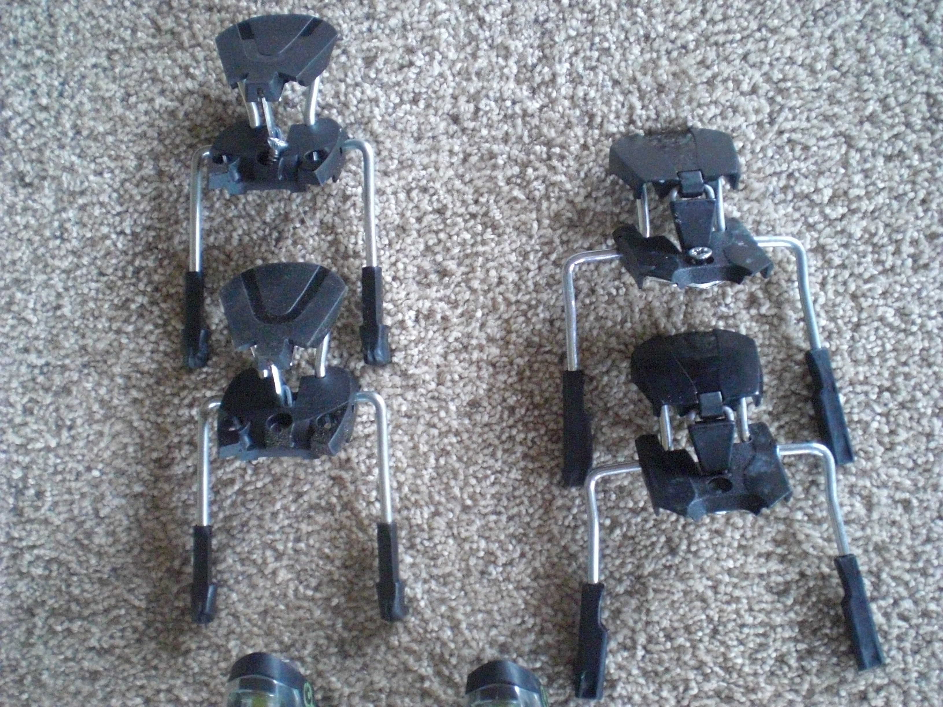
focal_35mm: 38
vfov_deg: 37.7
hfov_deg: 49.0
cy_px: 354
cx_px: 472
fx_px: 1035
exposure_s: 1/80
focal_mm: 6.3
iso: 800
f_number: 3.1
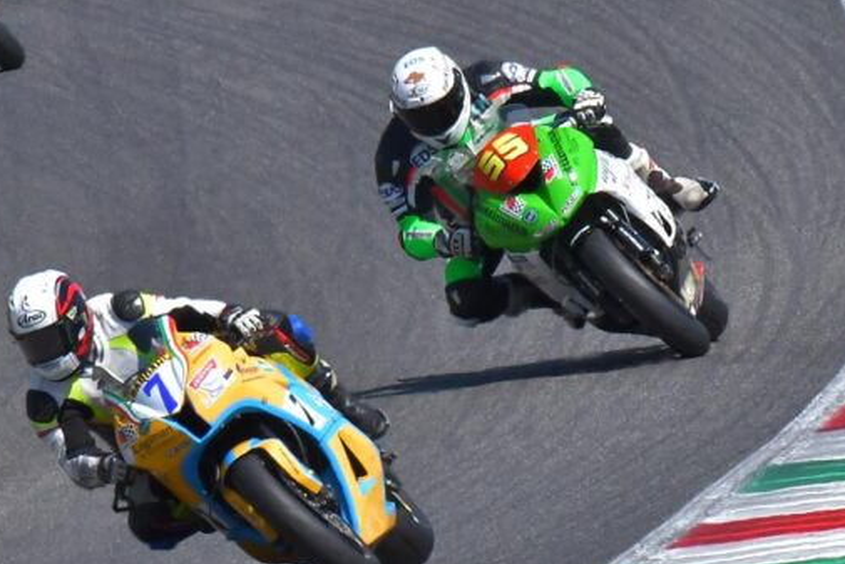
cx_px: 298
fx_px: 47565
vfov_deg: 0.7
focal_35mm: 2026
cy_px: 323
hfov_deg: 1.0
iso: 640
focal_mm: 500
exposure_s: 1/1250
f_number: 10
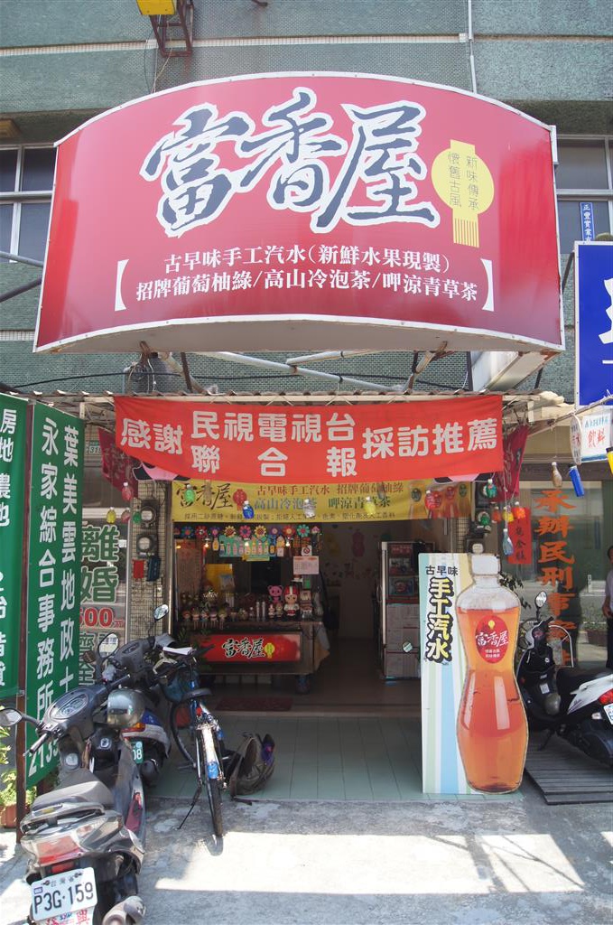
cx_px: 306
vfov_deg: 67.5
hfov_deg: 47.8
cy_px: 462
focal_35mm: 27
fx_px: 692
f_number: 8
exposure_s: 1/60
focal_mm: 18
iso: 100
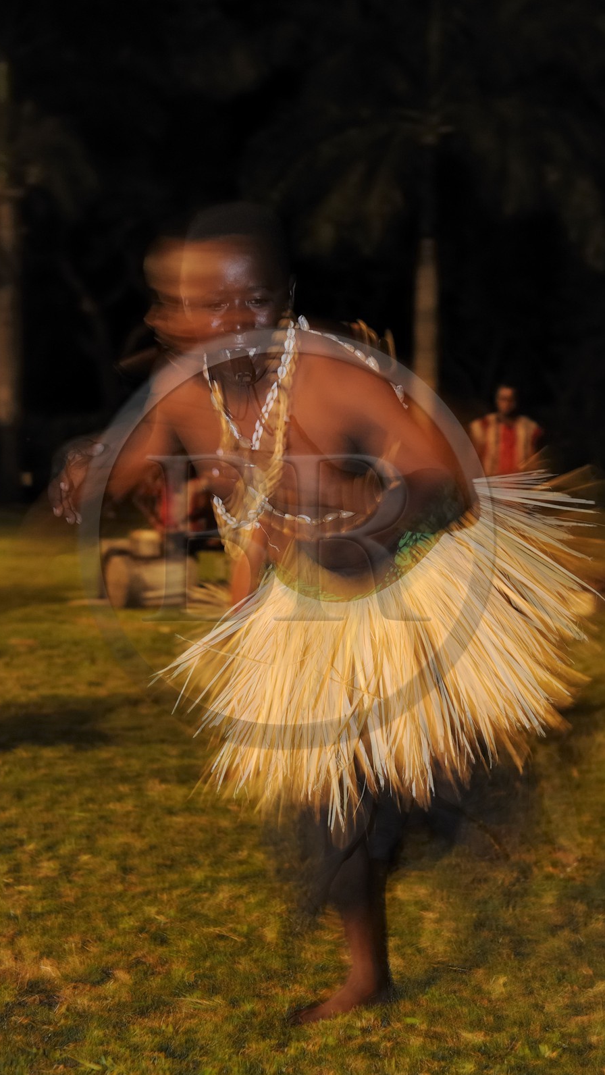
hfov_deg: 19.7
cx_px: 285
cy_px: 539
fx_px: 1739
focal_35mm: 61
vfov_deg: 34.4
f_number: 4
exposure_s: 1/6
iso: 1600
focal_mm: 58
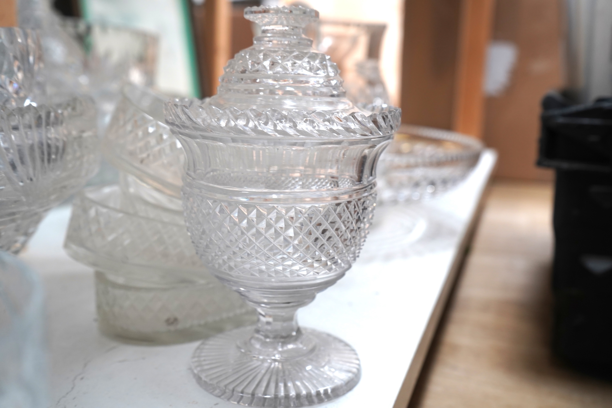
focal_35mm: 36
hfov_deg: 53.1
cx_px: 306
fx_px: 612
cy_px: 204
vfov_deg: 36.9
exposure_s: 1/25
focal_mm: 36
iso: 1000
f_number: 6.3
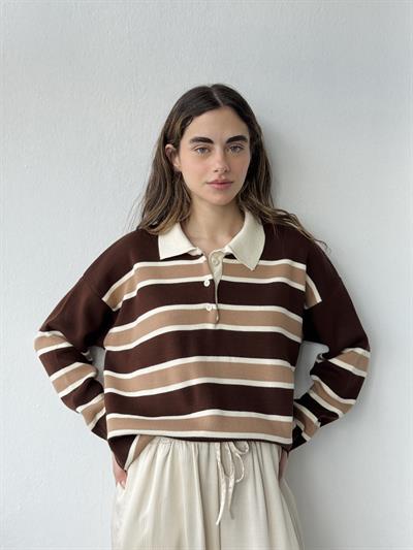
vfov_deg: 39.6
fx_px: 763
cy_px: 275
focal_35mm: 48
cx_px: 206
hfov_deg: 30.3
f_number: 1.78
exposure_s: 1/360
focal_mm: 6.76
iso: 64
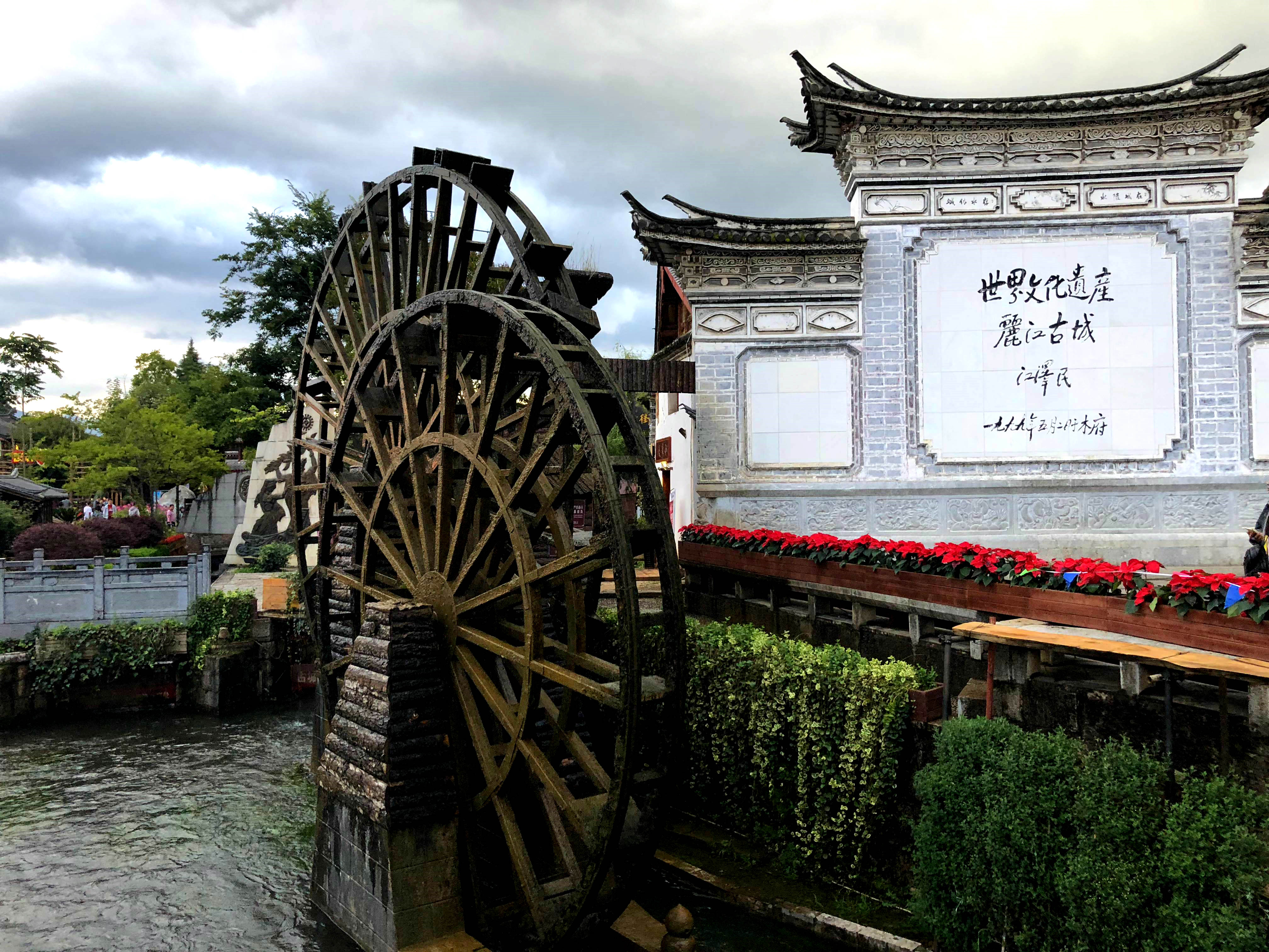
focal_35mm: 28
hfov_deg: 63.4
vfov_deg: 49.7
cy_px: 476
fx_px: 1026
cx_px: 634
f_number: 1.8
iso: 32
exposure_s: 1/32
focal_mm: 3.99
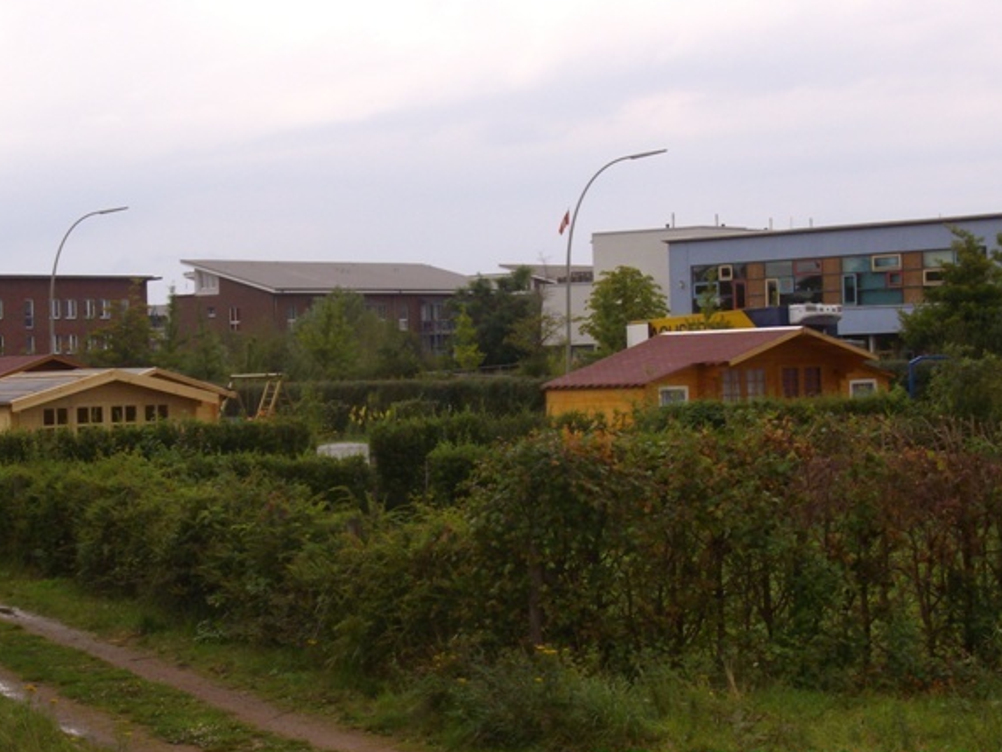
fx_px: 2721
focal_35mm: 94
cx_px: 405
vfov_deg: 15.7
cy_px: 352
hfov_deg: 20.8
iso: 80
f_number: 6.7
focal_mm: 11.3
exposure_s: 1/160
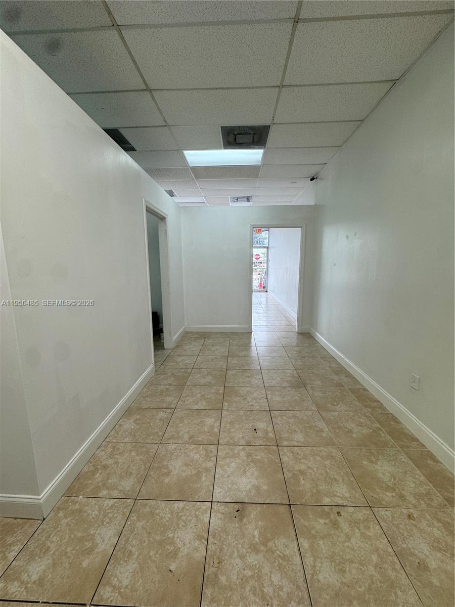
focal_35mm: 14
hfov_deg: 85.7
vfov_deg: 102.1
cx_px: 228
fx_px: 245
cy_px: 304
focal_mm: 2.22
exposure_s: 1/120
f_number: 2.2
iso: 80
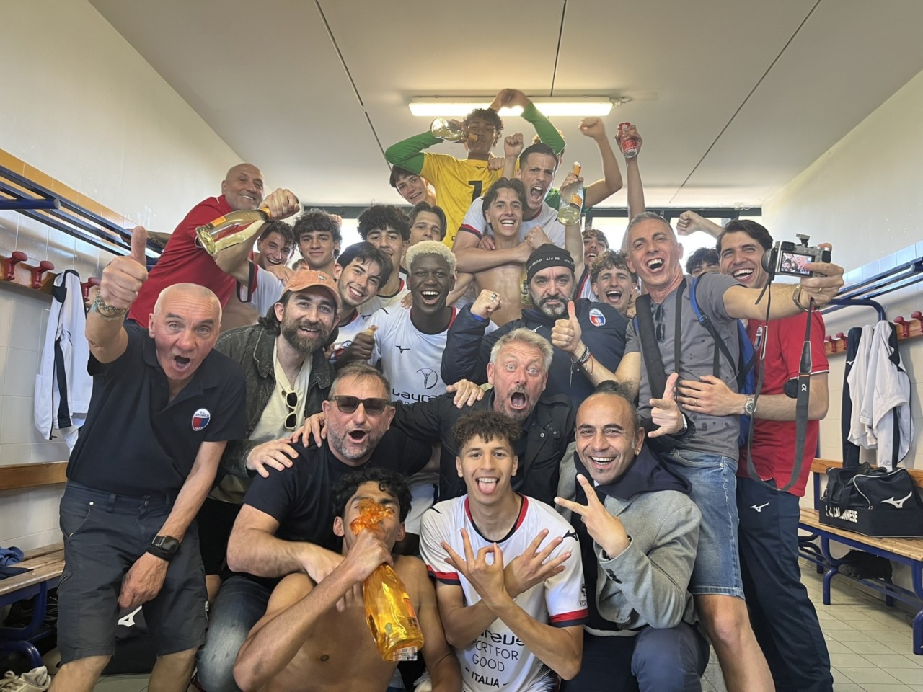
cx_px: 462
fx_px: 693
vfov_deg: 53.1
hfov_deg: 67.3
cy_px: 346
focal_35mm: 26
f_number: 1.6
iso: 100
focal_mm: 5.1
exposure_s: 1/50
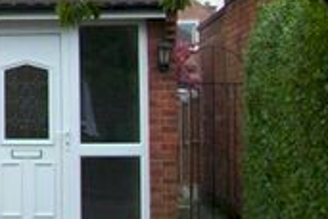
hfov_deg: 12.2
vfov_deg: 8.9
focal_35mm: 153
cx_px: -276
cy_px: -29
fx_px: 1394
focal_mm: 6
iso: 80
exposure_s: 1/102
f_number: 2.7
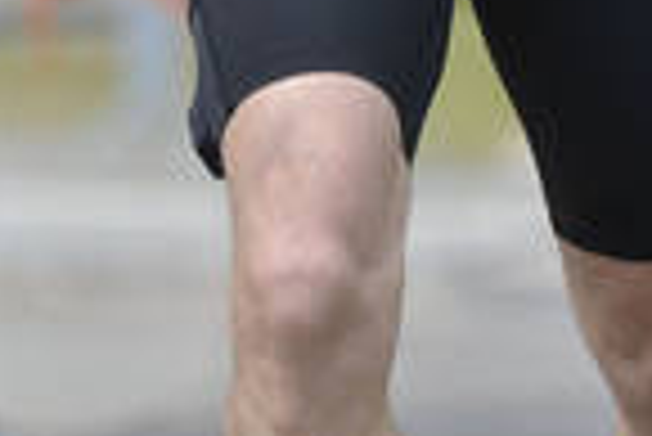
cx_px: 850
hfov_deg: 1.8
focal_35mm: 1144
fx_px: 20739
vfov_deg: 1.2
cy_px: -515
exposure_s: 1/1600
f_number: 6.3
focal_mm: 260
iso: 400
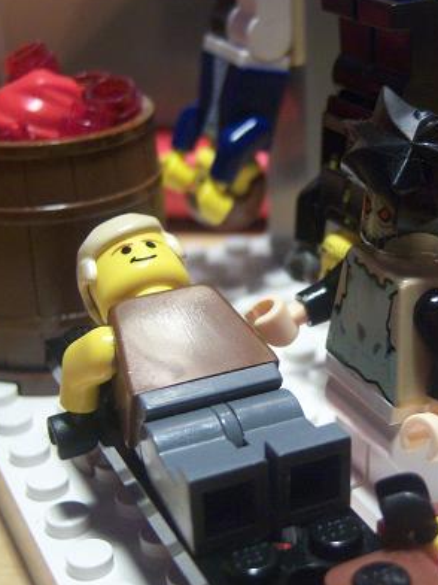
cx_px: 334
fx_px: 1130
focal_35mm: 67
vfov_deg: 29.0
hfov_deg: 21.7
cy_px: 316
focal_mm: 7.5
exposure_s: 1/60
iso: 160
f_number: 2.8
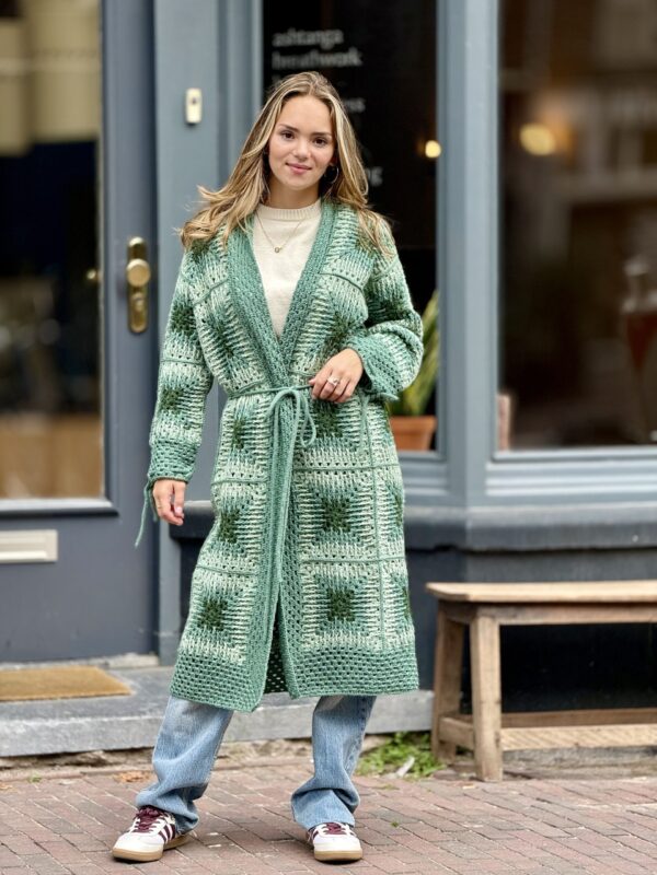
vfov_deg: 16.4
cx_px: 328
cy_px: 438
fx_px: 3037
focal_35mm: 120
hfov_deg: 12.3
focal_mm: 15.66
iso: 64
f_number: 2.8
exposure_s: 1/277
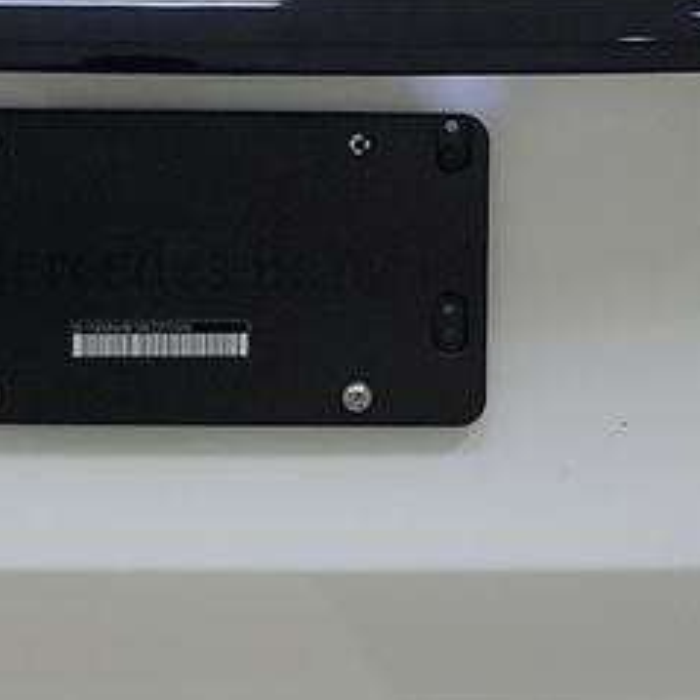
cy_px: 85
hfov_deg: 12.3
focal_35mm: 142
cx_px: 158
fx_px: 3249
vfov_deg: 12.2
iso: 50
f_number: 1.8
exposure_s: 1/176
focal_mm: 6.7
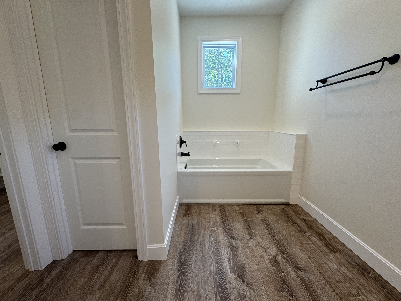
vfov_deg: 85.7
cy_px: 150
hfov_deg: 102.1
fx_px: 162
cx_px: 200
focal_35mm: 14
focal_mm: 2.22
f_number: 2.2
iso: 80
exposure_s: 1/120
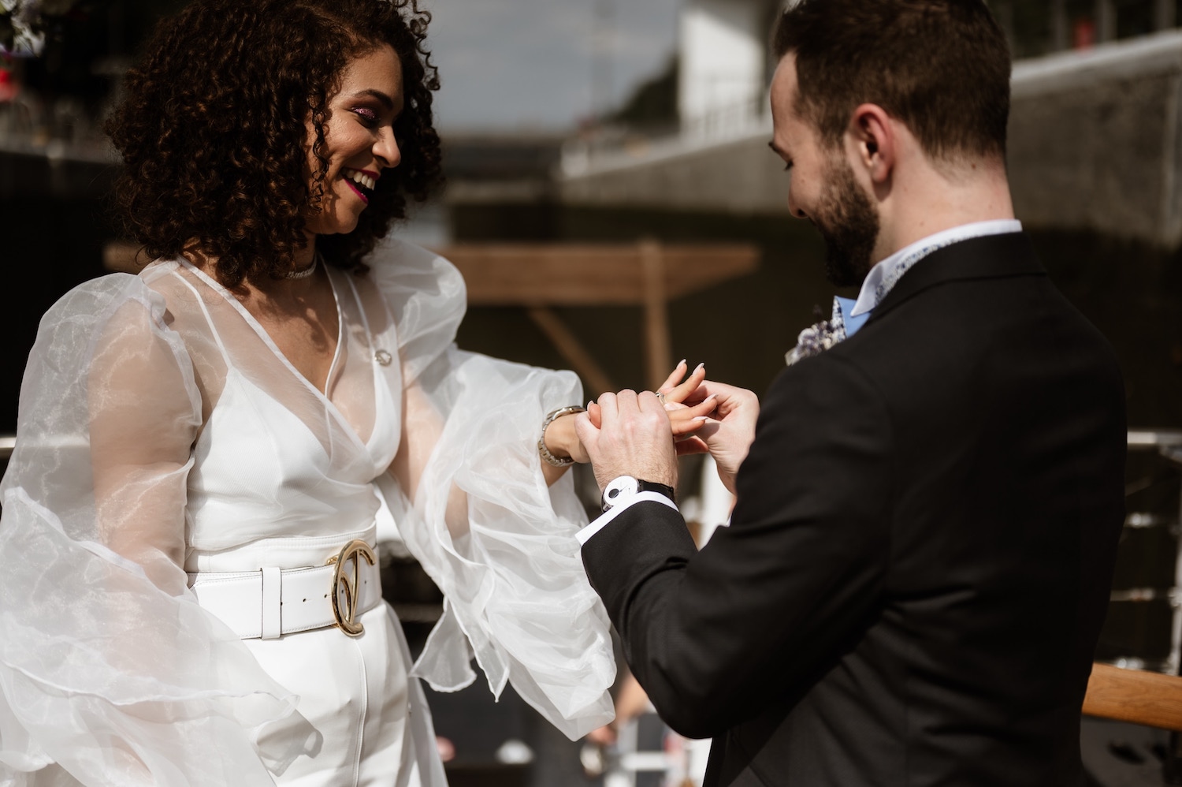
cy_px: 394
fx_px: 1641
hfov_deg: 39.6
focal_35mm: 50
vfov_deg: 27.0
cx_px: 591
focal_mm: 50
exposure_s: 1/8000
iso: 100
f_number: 1.8
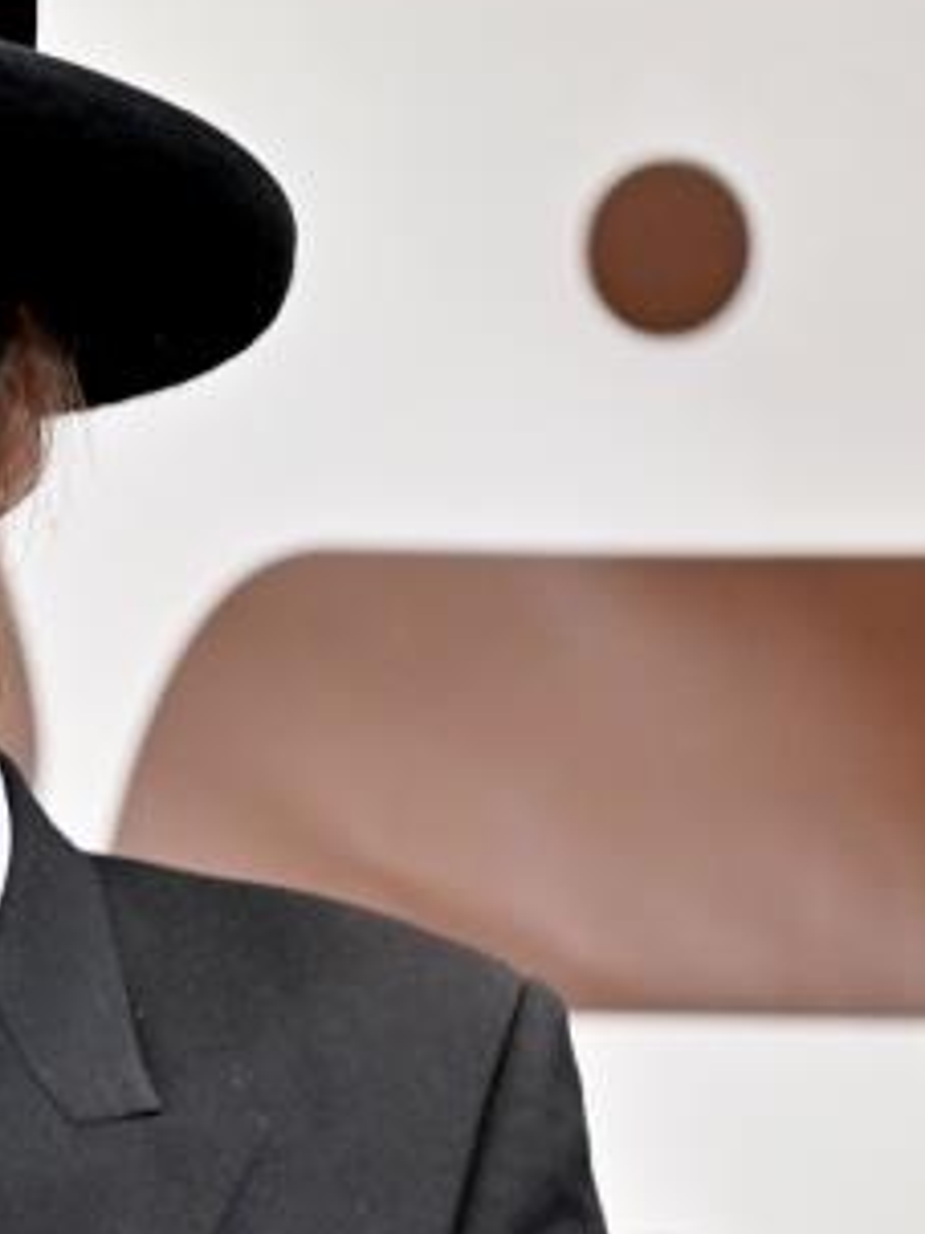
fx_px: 13905
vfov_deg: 5.1
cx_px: -312
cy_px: 1702
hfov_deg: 3.8
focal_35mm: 390
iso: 800
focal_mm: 120
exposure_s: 1/160
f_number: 4
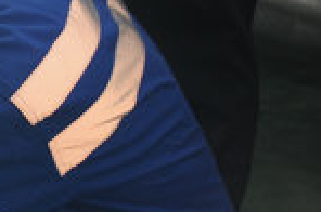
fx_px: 2251
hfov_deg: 8.0
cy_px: -30
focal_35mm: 253
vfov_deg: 5.4
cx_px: -176
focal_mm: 50
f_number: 4.8
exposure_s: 1/30
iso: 360
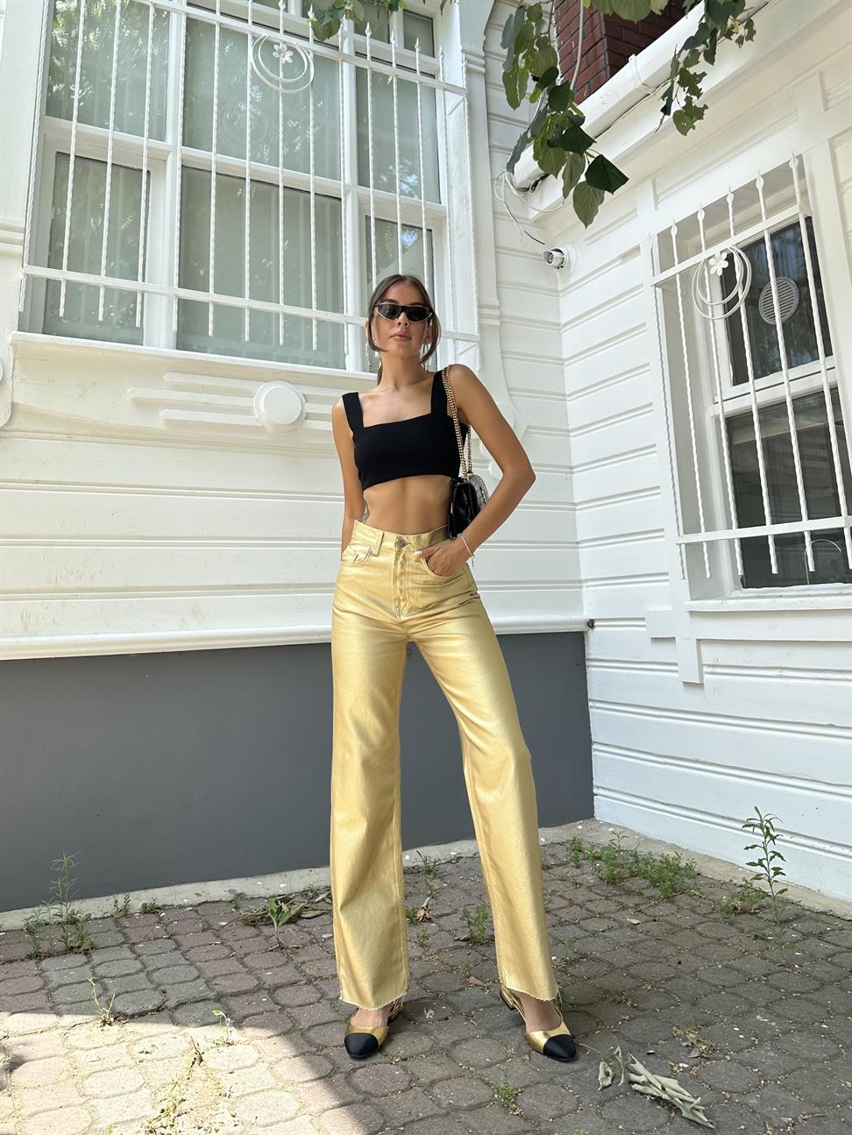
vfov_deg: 71.6
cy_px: 568
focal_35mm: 24
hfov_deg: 56.8
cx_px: 426
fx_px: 787
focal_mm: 6.86
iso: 80
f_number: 1.78
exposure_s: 1/872
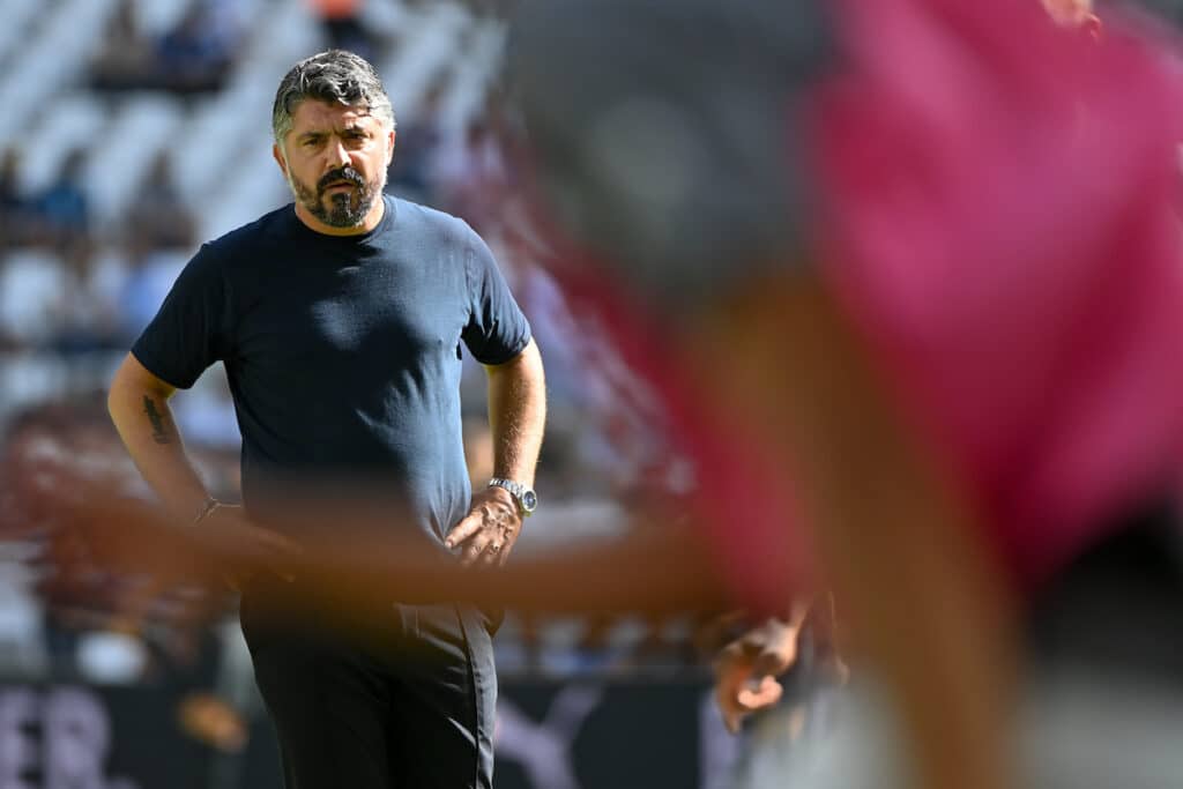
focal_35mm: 380
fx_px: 12488
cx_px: 592
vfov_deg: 3.6
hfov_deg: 5.4
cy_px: 394
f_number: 4
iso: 500
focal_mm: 380
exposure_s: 1/1000
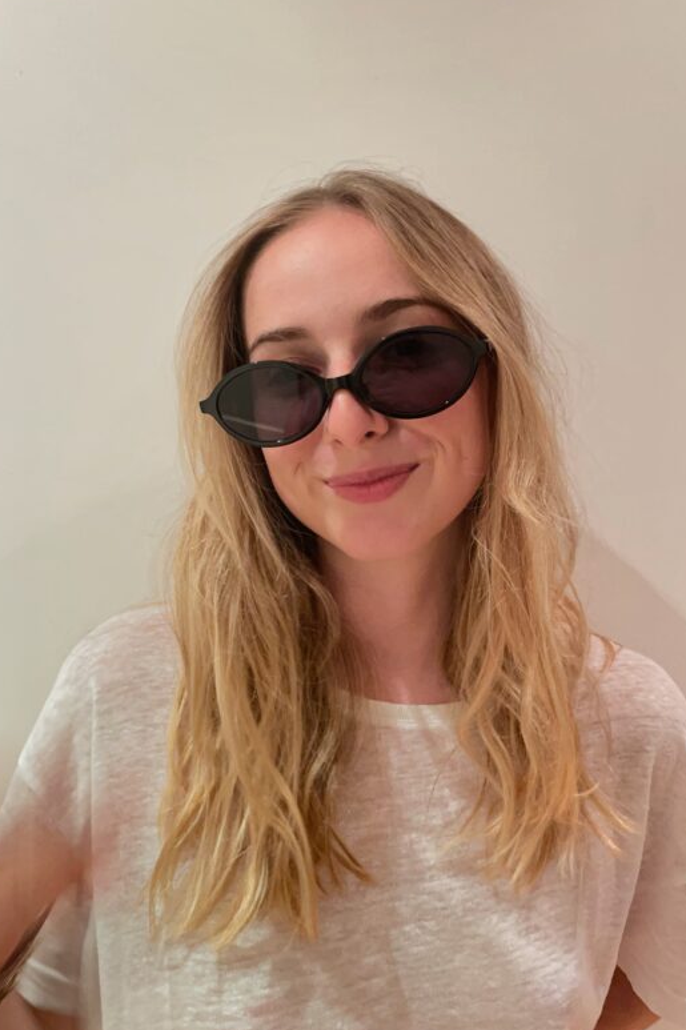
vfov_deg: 65.5
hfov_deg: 46.4
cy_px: 517
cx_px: 338
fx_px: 801
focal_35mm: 28
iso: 320
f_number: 1.6
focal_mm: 4.2
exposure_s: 1/50
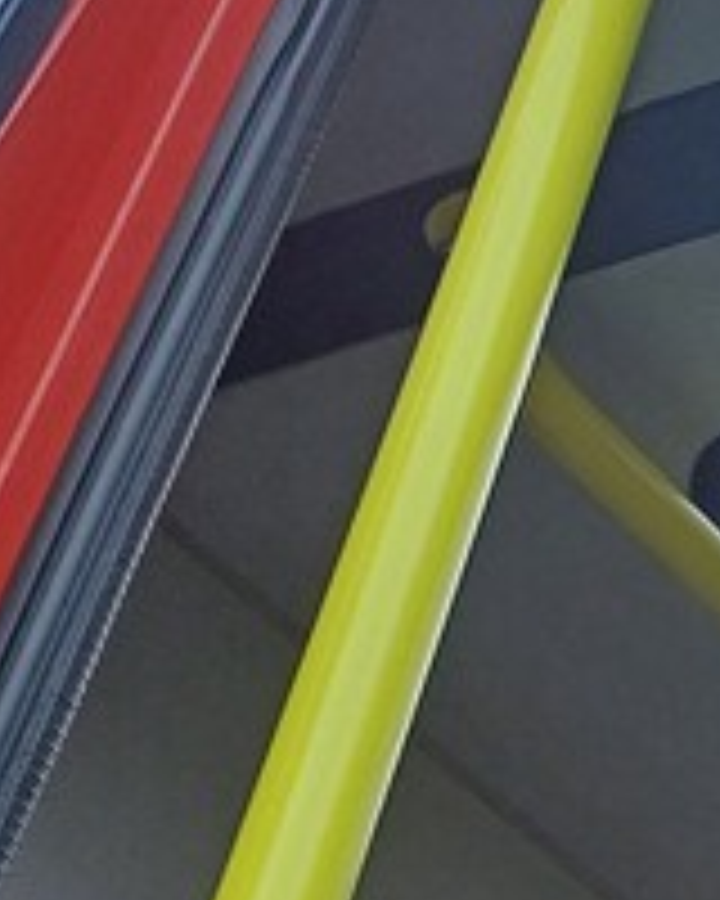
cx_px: 1908
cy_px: 972
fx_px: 3330
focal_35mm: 125
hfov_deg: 10.2
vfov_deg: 15.0
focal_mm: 4.65
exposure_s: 1/570
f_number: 1.8
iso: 50
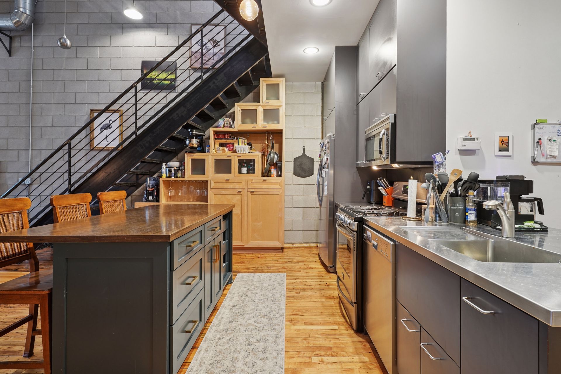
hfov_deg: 93.3
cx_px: 280
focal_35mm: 17
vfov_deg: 70.4
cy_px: 187
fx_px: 265
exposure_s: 1/4
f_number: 8
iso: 800
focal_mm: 17
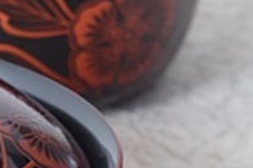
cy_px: 230
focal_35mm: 335
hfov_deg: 6.1
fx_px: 2352
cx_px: -59
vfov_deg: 4.1
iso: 400
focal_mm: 55
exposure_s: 1/1.6
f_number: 9
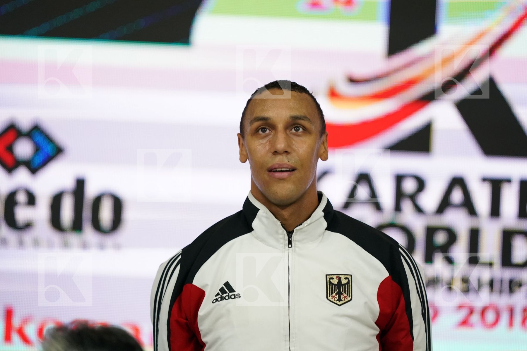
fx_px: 5855
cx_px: 264
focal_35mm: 400
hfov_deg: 5.2
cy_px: 176
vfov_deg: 3.4
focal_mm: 400
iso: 4000
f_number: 2.8
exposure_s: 1/500
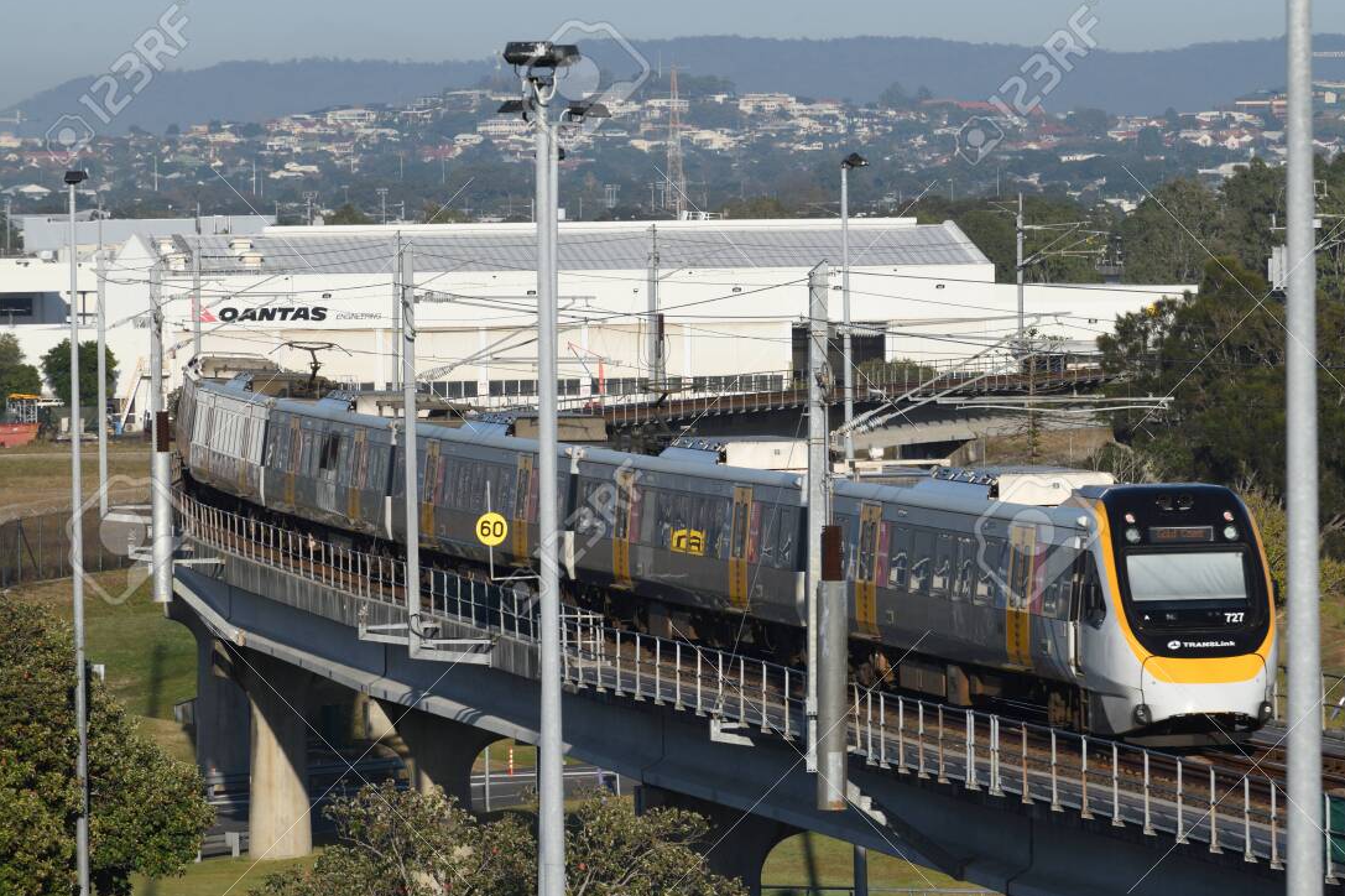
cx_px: 802
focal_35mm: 287
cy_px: 489
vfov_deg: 4.8
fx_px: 10719
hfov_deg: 7.2
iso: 200
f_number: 13
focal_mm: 240
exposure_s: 1/250
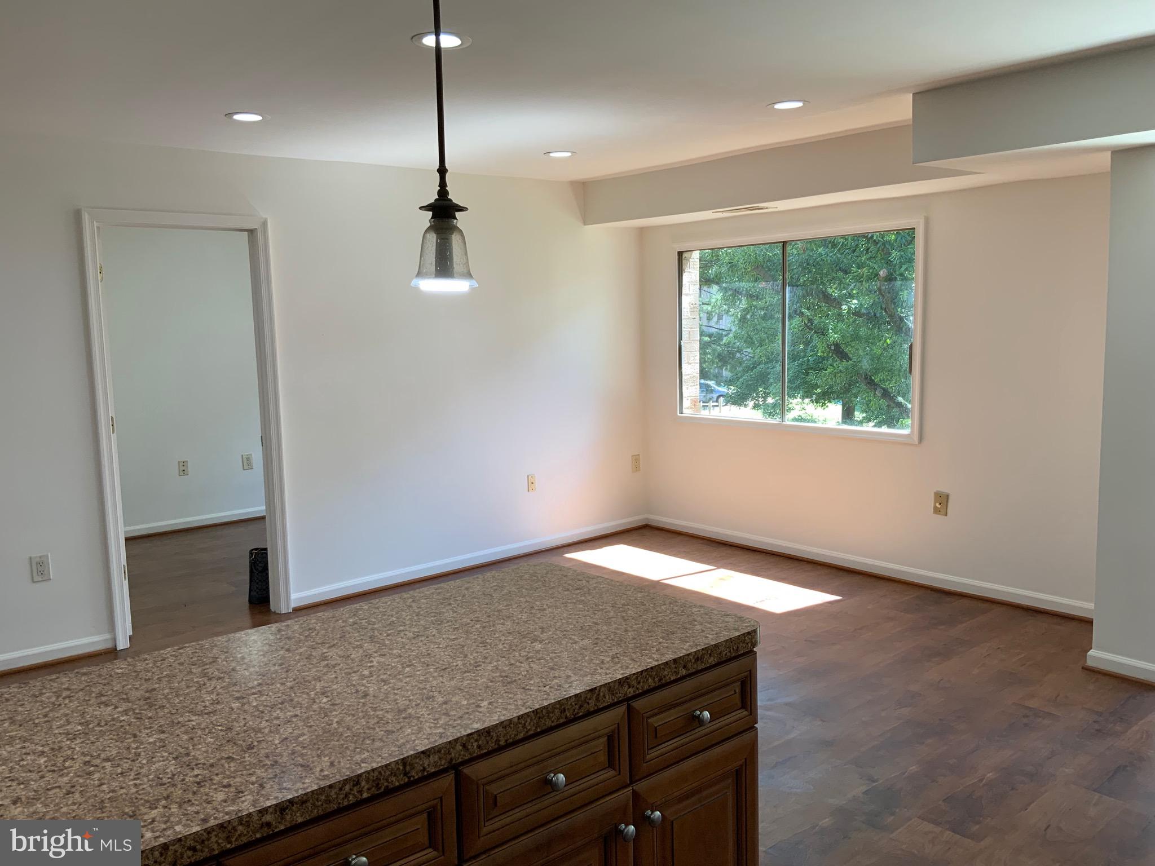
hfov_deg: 61.7
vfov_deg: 48.2
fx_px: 968
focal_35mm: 29
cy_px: 433
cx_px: 578
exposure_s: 1/120
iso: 25
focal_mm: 3
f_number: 1.8
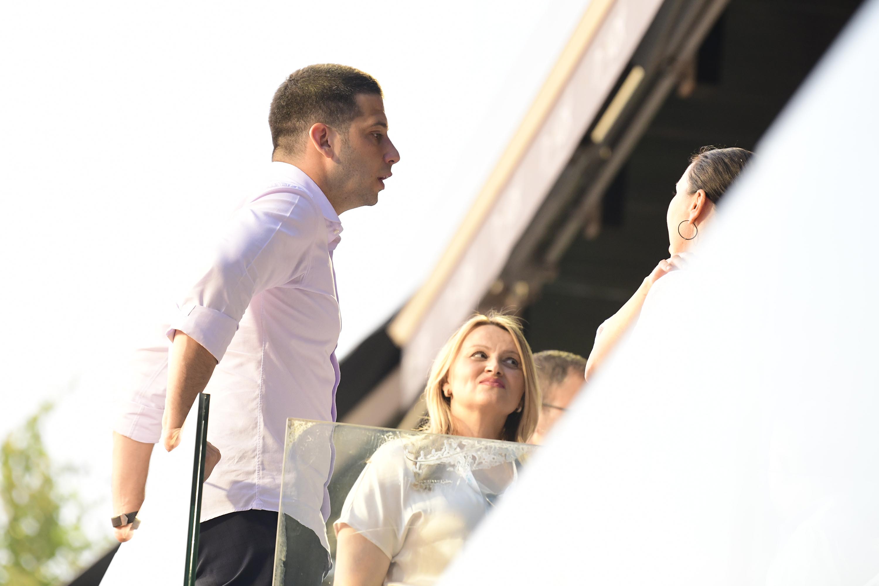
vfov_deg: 6.9
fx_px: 4883
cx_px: 440
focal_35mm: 200
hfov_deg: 10.3
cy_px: 293
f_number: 4
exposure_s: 1/125
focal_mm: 200
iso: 1250
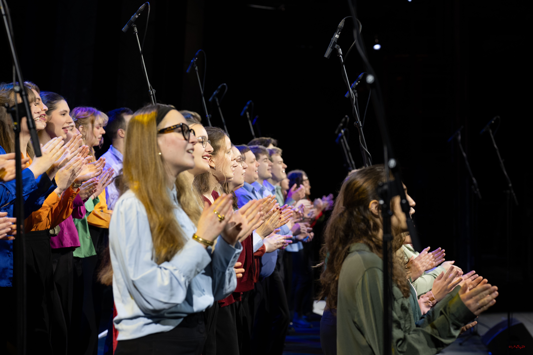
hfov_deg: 23.9
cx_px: 266
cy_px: 178
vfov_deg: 16.1
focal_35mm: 85
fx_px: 1258
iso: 1000
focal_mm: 85
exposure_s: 1/100
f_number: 4.5
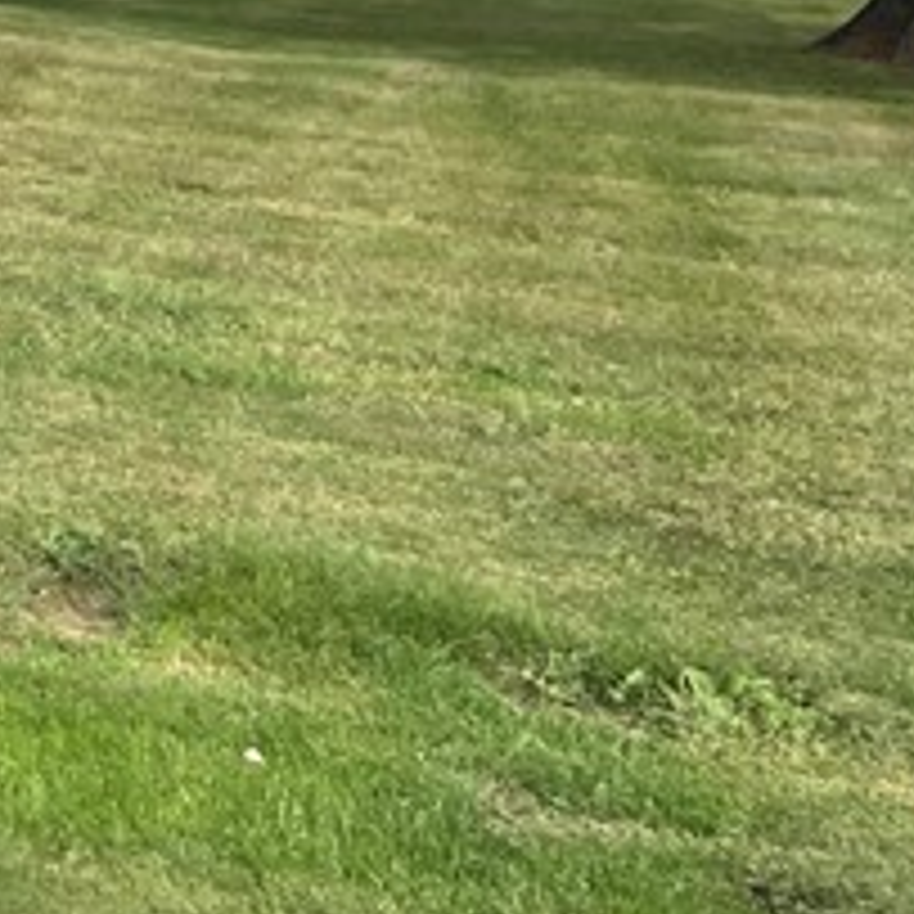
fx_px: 3465
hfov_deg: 12.3
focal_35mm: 116
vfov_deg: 13.5
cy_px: -729
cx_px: -1180
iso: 32
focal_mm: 4.2
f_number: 1.6
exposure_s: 1/2564
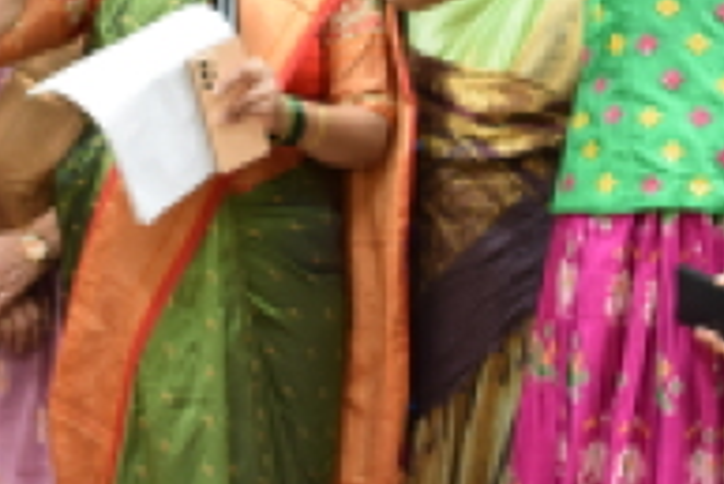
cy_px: 221
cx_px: 617
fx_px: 3271
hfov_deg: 12.6
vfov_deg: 8.5
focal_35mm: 163
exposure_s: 1/60
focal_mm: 35
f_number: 2
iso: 800
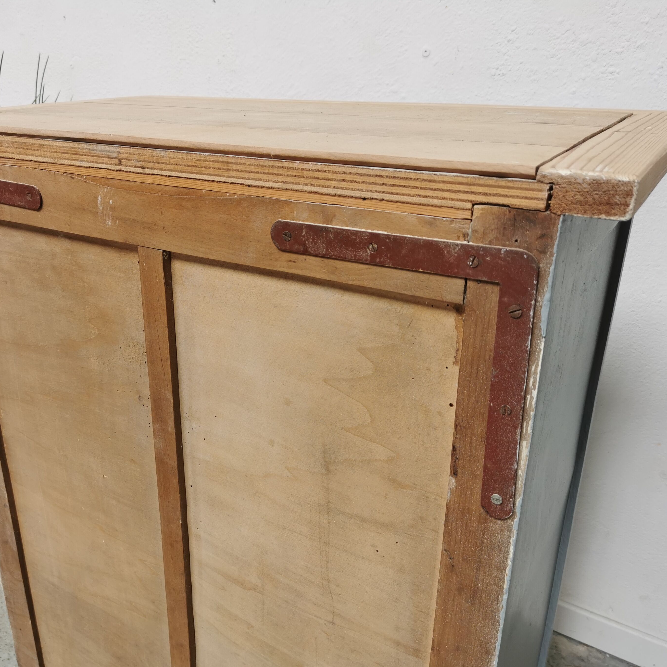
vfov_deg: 51.1
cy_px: 334
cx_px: 273
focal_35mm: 32
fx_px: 698
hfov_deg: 50.8
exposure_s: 1/149
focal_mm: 5.58
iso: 50
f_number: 1.8
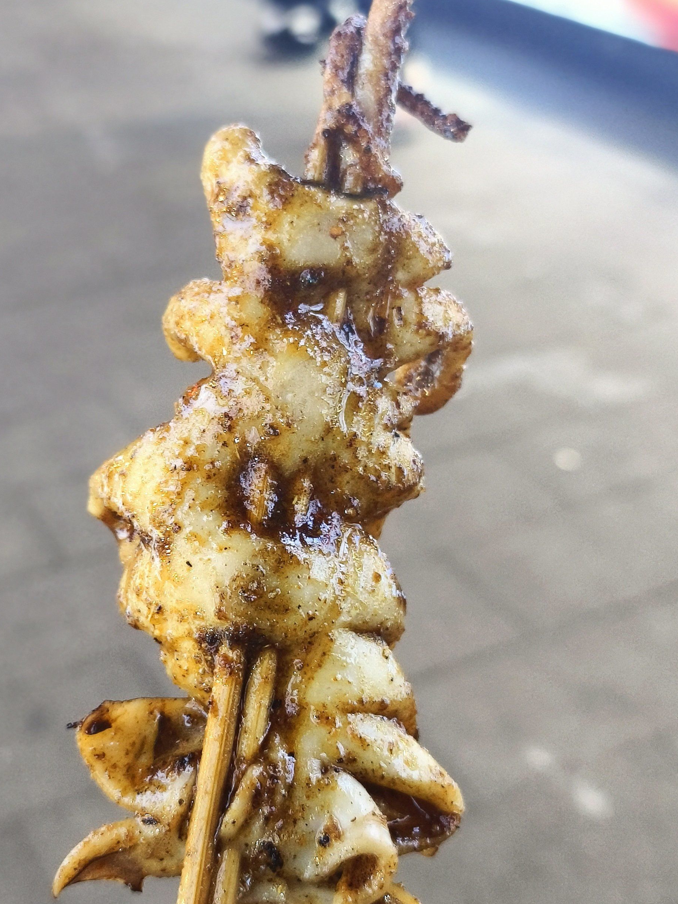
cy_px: 444
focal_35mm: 55
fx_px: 1436
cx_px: 307
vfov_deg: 34.9
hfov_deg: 26.6
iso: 515
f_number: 4
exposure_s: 1/100
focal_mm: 5.5
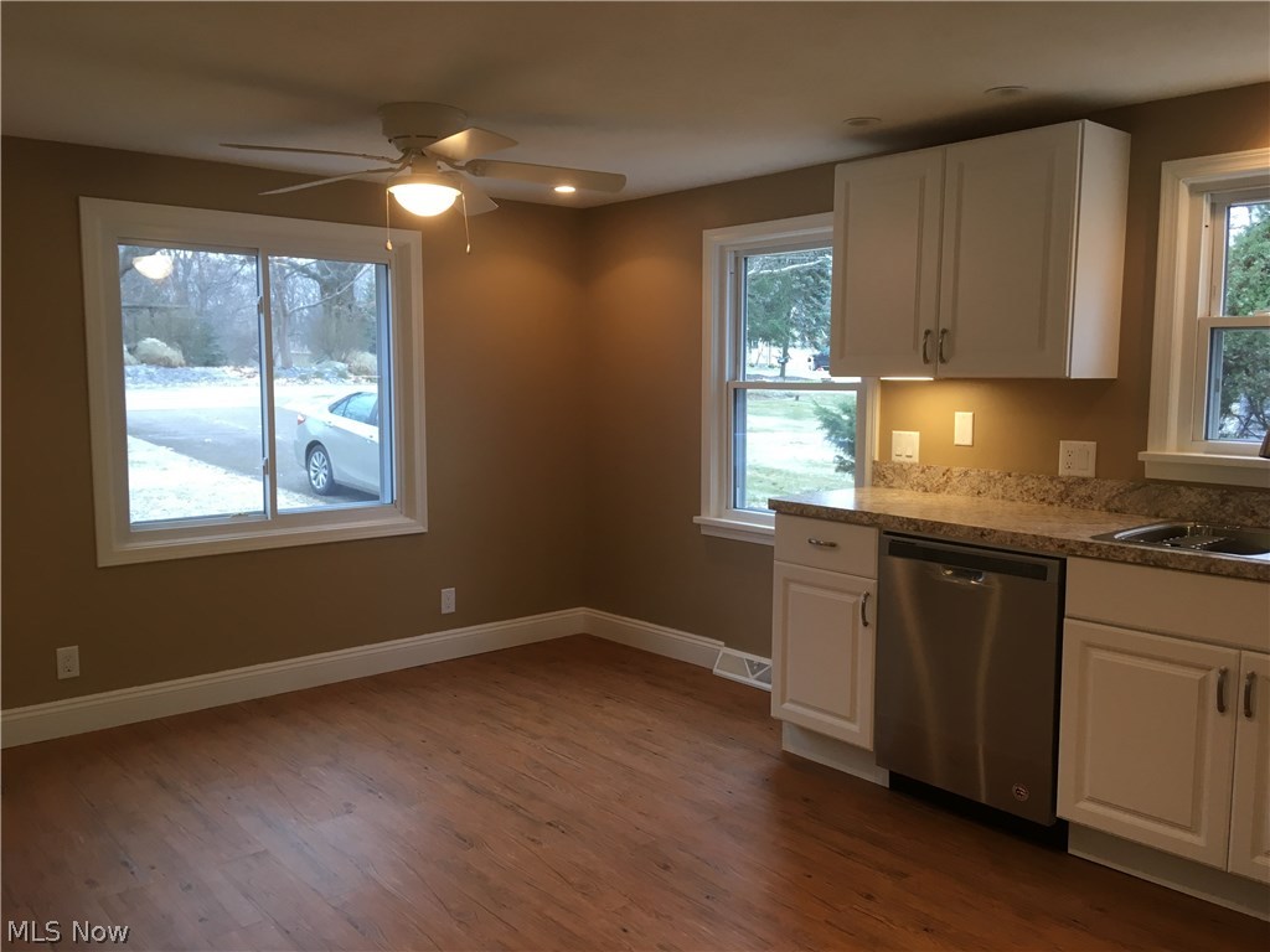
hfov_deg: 61.7
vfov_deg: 48.2
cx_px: 635
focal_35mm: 29
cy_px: 476
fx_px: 1064
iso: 50
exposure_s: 1/30
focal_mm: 4.15
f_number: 2.2
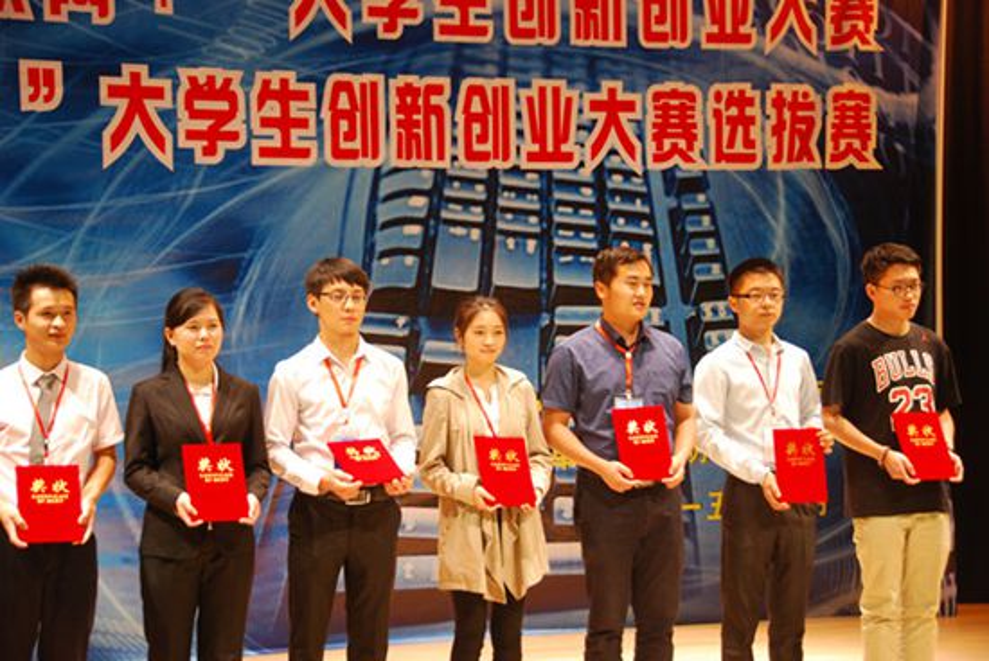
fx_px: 2310
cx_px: 494
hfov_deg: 24.2
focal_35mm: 84
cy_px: 330
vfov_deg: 16.3
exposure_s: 1/20
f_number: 5
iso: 400
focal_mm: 56
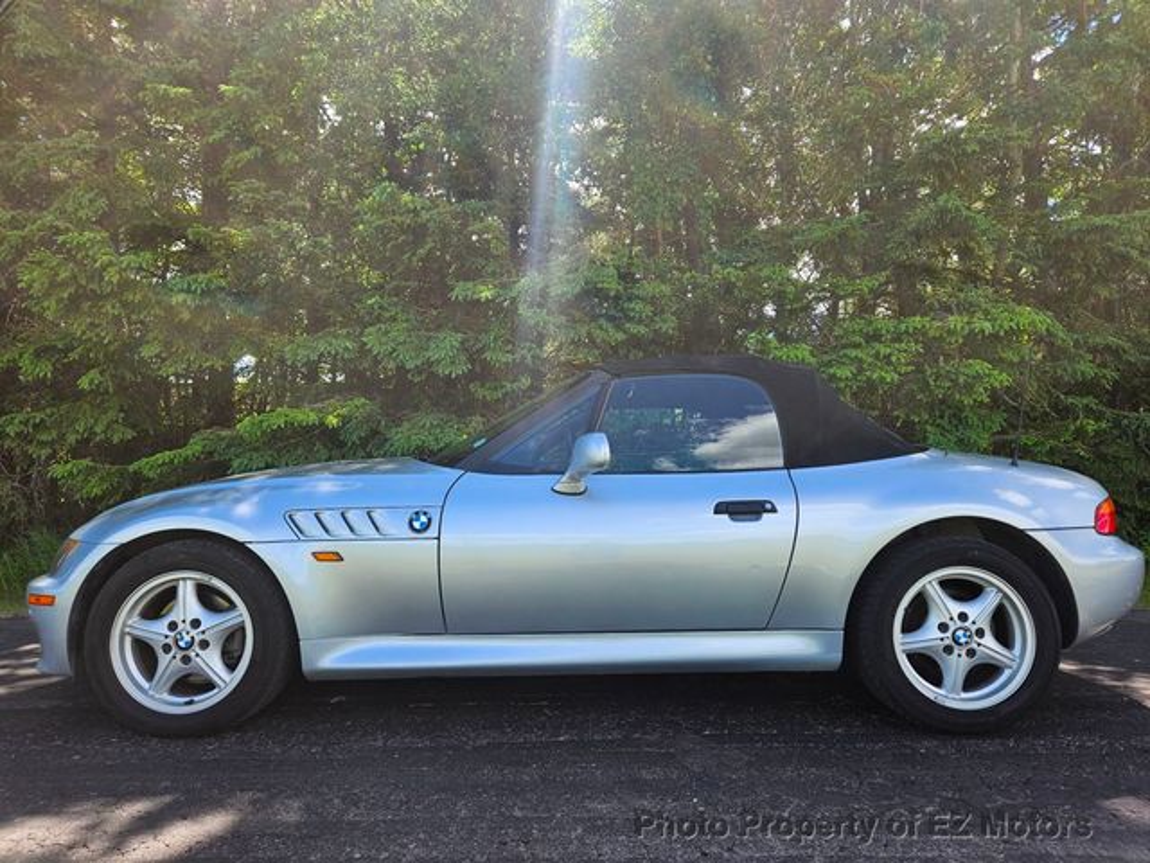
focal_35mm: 23
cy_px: 432
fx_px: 764
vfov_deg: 58.9
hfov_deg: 73.9
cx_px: 575
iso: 32
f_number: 1.8
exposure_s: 1/528
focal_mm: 5.4
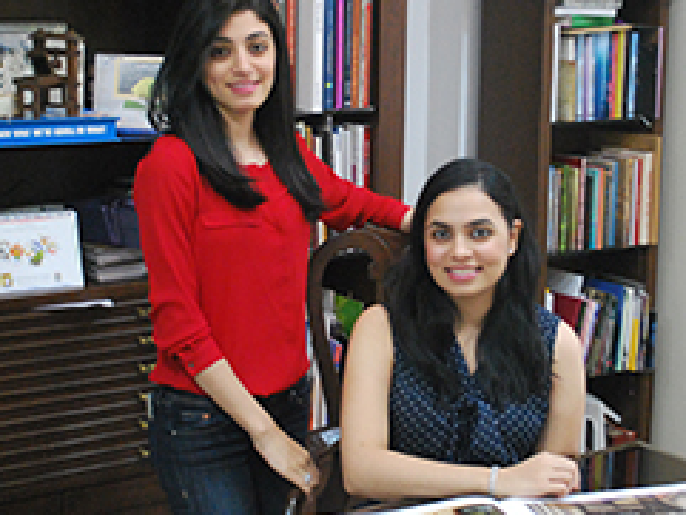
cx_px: 370
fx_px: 1328
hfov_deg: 28.9
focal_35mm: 67
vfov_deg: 21.9
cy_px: 245
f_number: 4.5
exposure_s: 1/20
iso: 1600
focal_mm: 26
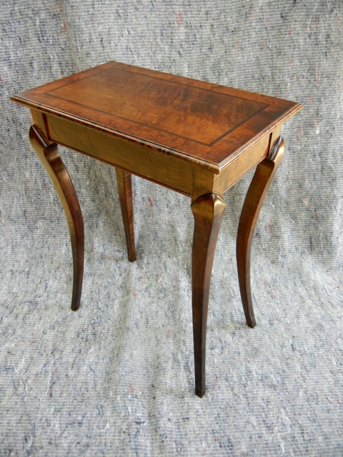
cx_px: 172
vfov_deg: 60.0
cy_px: 228
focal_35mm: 30
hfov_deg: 46.8
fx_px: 396
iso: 175
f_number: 3.5
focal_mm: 5.4
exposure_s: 1/30
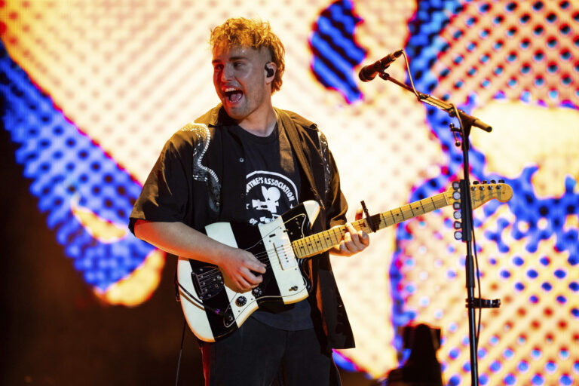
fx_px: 3168
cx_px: 290
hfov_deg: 10.4
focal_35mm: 197
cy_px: 193
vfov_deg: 7.0
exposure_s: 1/690
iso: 2000
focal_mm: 197
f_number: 2.8
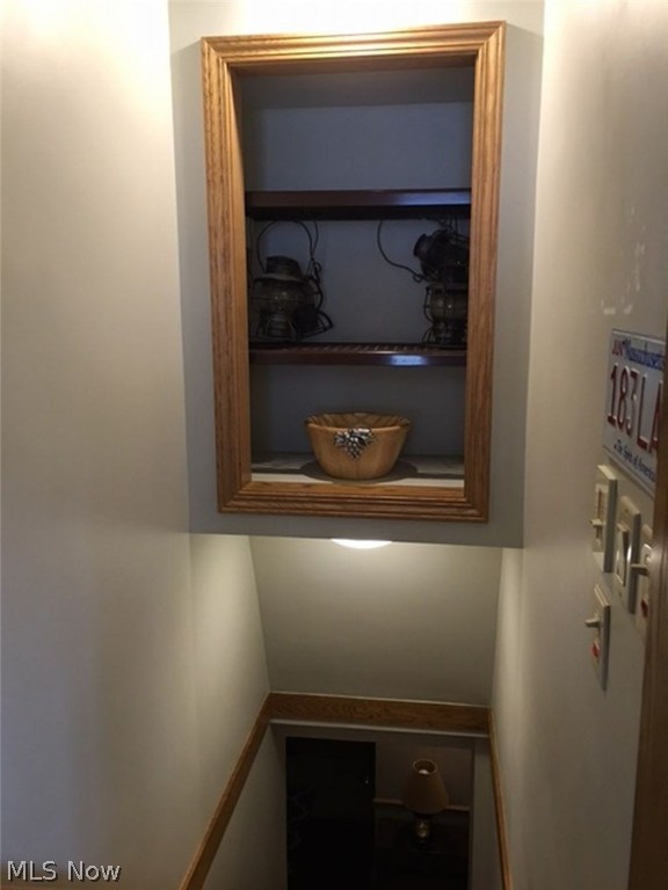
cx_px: 334
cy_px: 445
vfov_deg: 61.7
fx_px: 746
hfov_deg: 48.2
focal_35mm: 29
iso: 100
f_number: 2.2
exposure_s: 1/15
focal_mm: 4.15
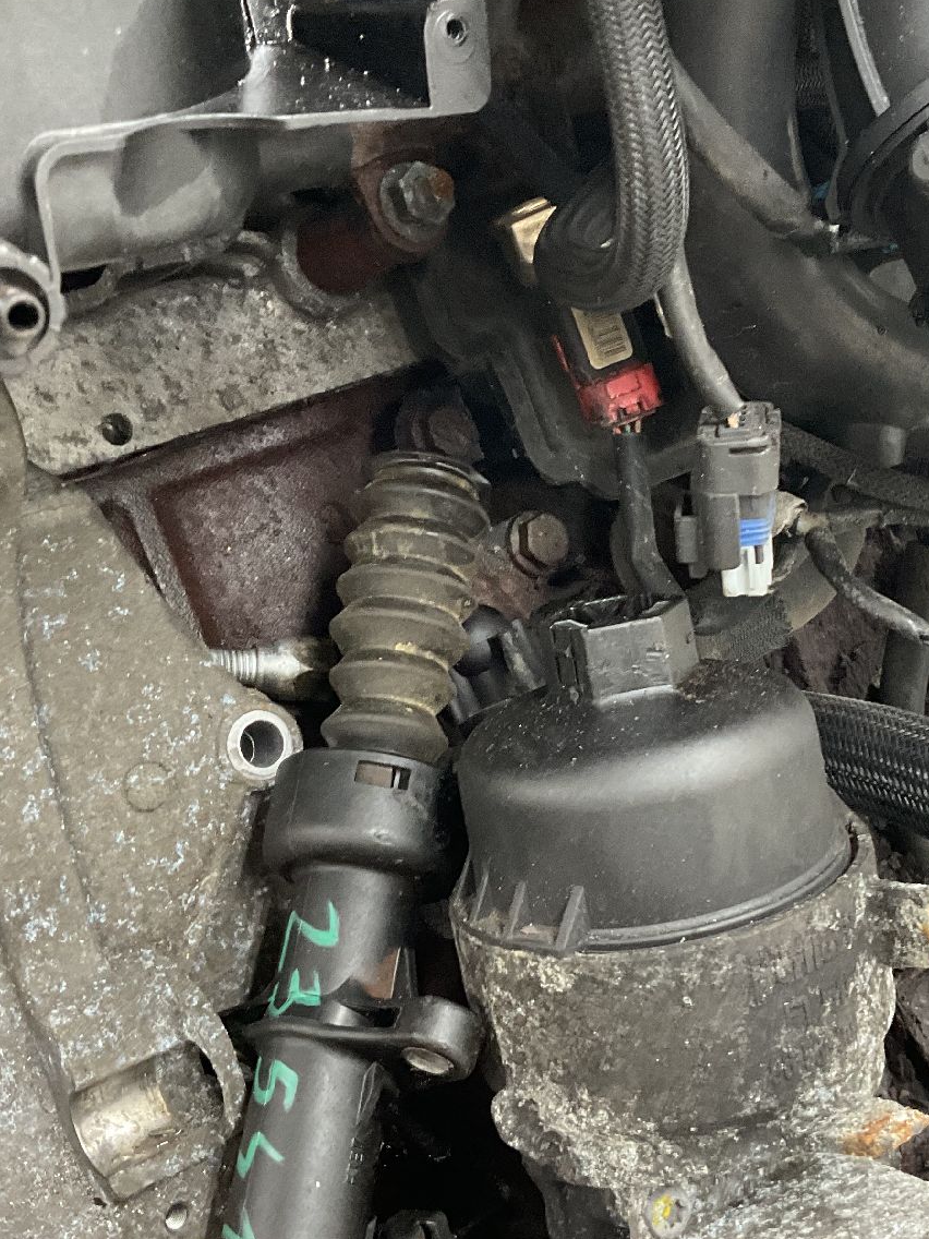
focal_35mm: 49
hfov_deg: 29.5
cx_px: 609
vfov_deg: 38.9
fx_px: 1753
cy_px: 596
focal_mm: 3
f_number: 1.8
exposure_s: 1/50
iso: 200
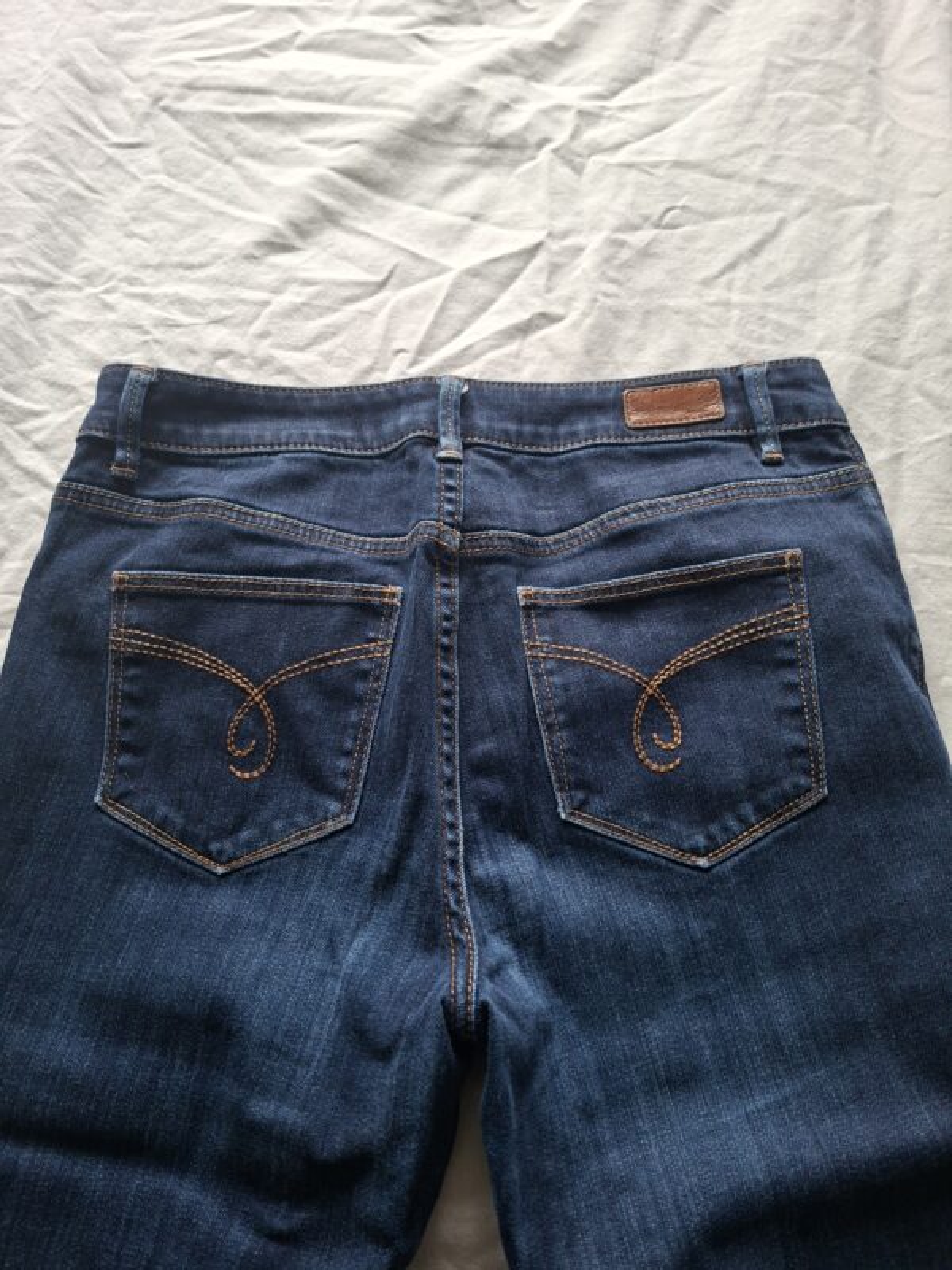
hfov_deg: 58.9
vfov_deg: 73.9
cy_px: 635
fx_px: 843
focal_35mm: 23
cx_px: 476
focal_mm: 5.54
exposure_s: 1/100
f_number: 1.8
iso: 100
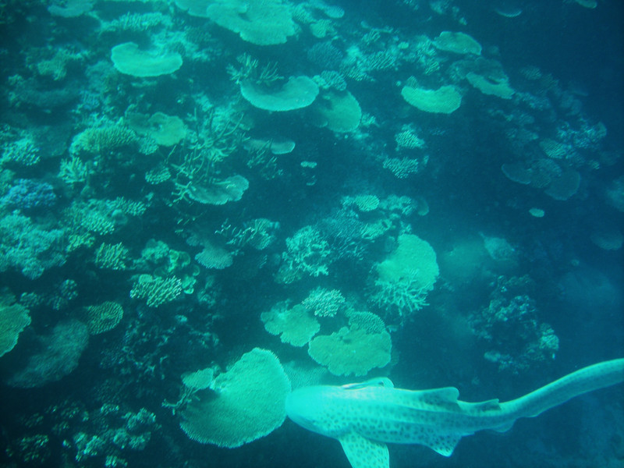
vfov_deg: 40.7
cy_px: 234
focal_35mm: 35
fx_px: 631
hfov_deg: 52.6
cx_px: 312
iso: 64
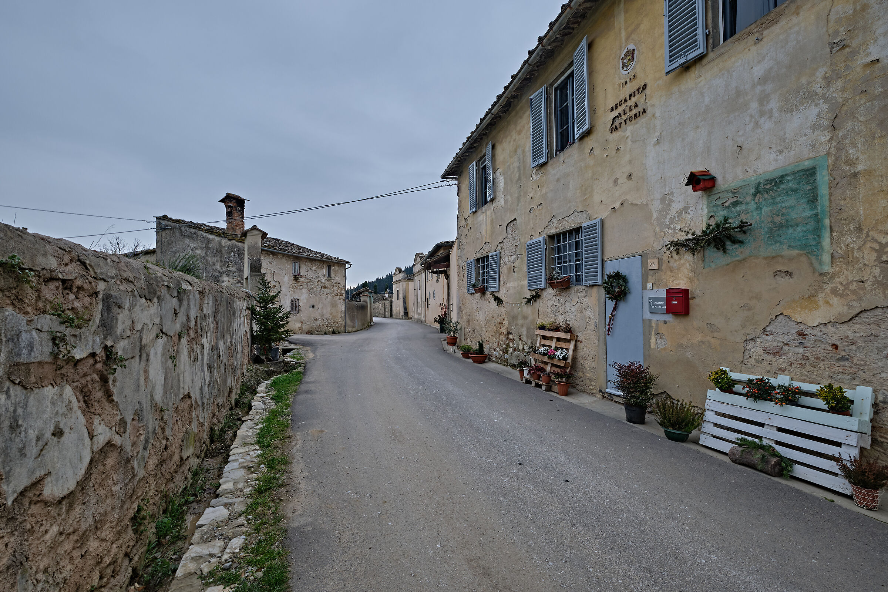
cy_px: 296
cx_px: 444
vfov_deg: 77.3
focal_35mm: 15
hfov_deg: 100.4
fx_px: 370
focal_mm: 10
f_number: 14
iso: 200
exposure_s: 1/10
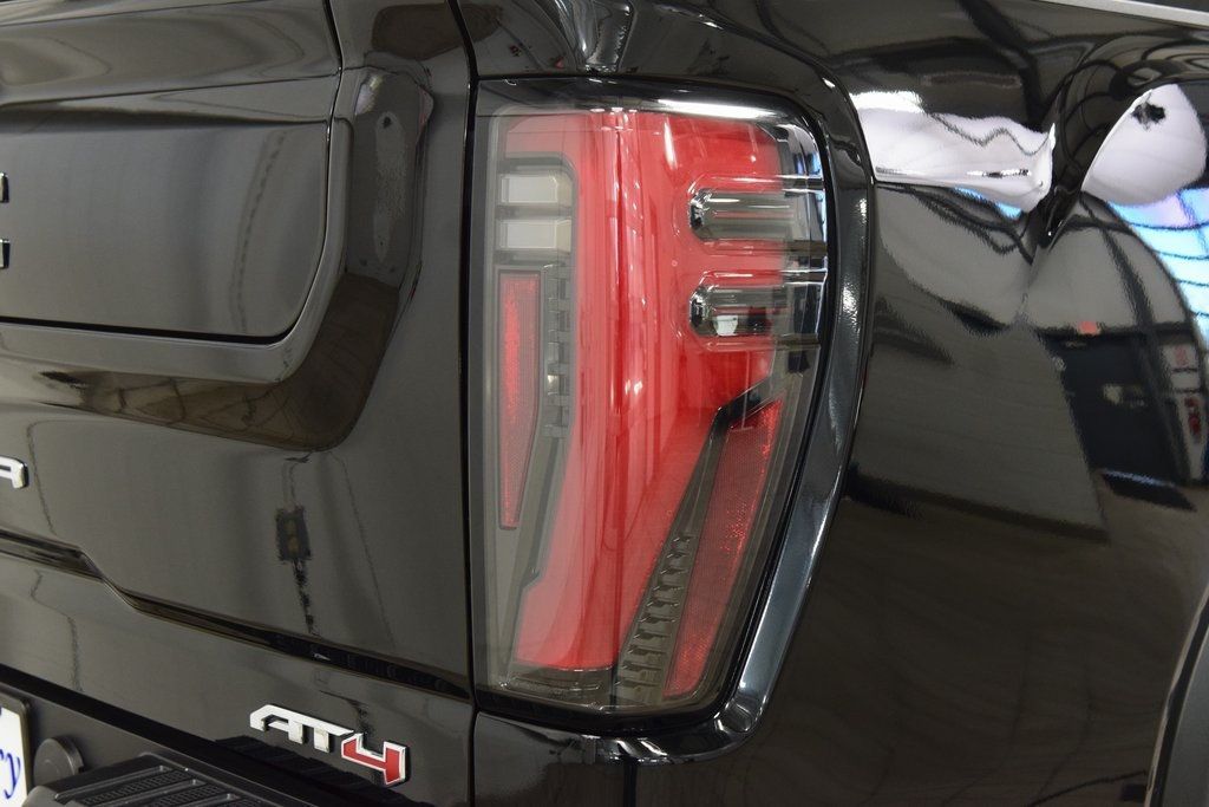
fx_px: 1914
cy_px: 404
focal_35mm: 57
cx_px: 604
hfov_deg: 35.0
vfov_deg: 23.8
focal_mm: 38
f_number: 6.3
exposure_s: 1/15
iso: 1400
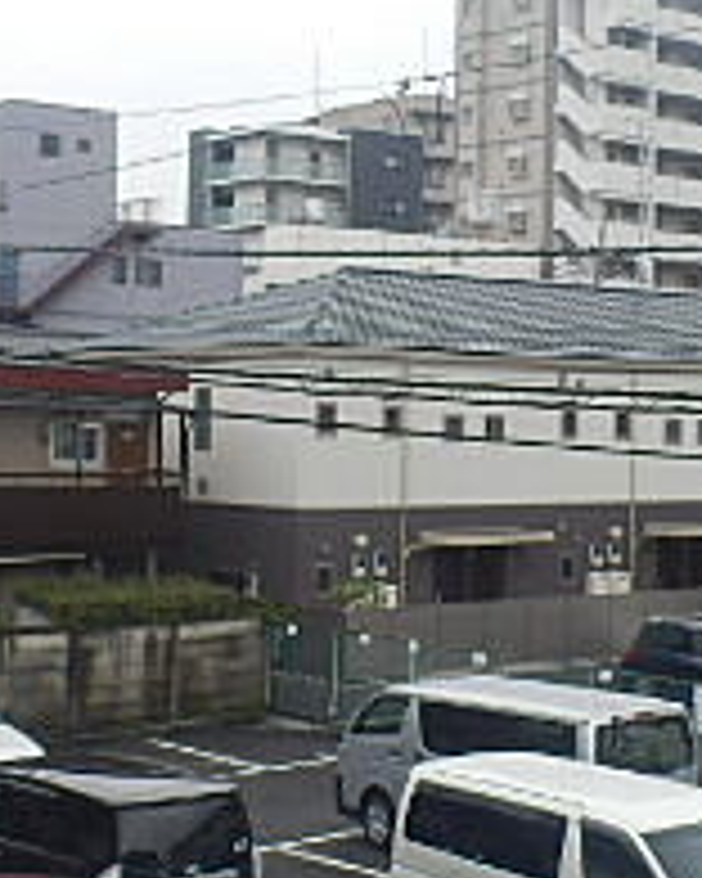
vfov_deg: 24.7
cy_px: 351
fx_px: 2000
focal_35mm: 77
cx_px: 482
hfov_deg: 19.8
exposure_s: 1/500
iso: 80
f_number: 3
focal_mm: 4.2
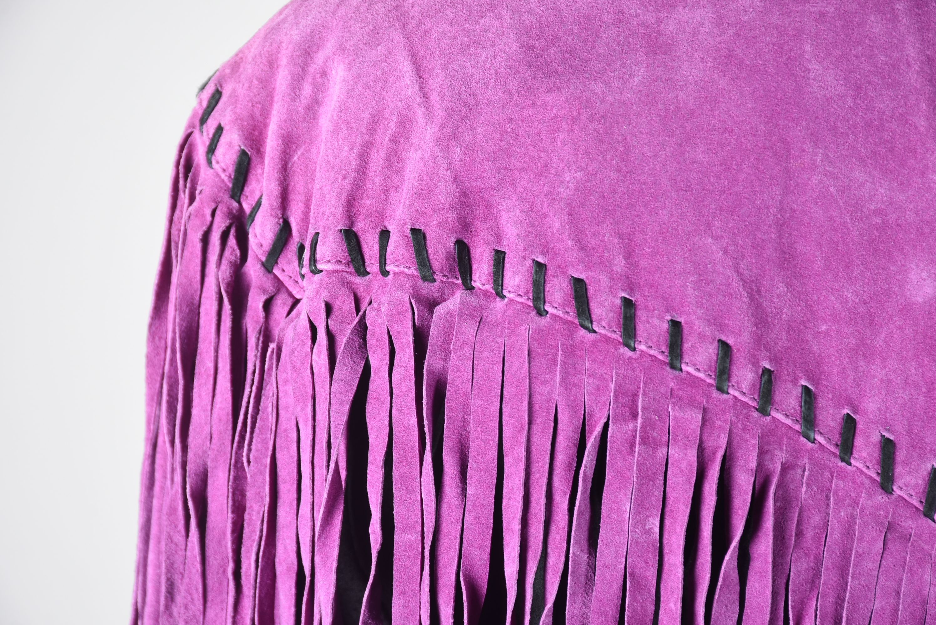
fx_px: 4371
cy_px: 312
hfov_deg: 12.2
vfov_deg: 8.2
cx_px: 468
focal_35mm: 168
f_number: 10
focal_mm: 112
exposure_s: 1/125
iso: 200
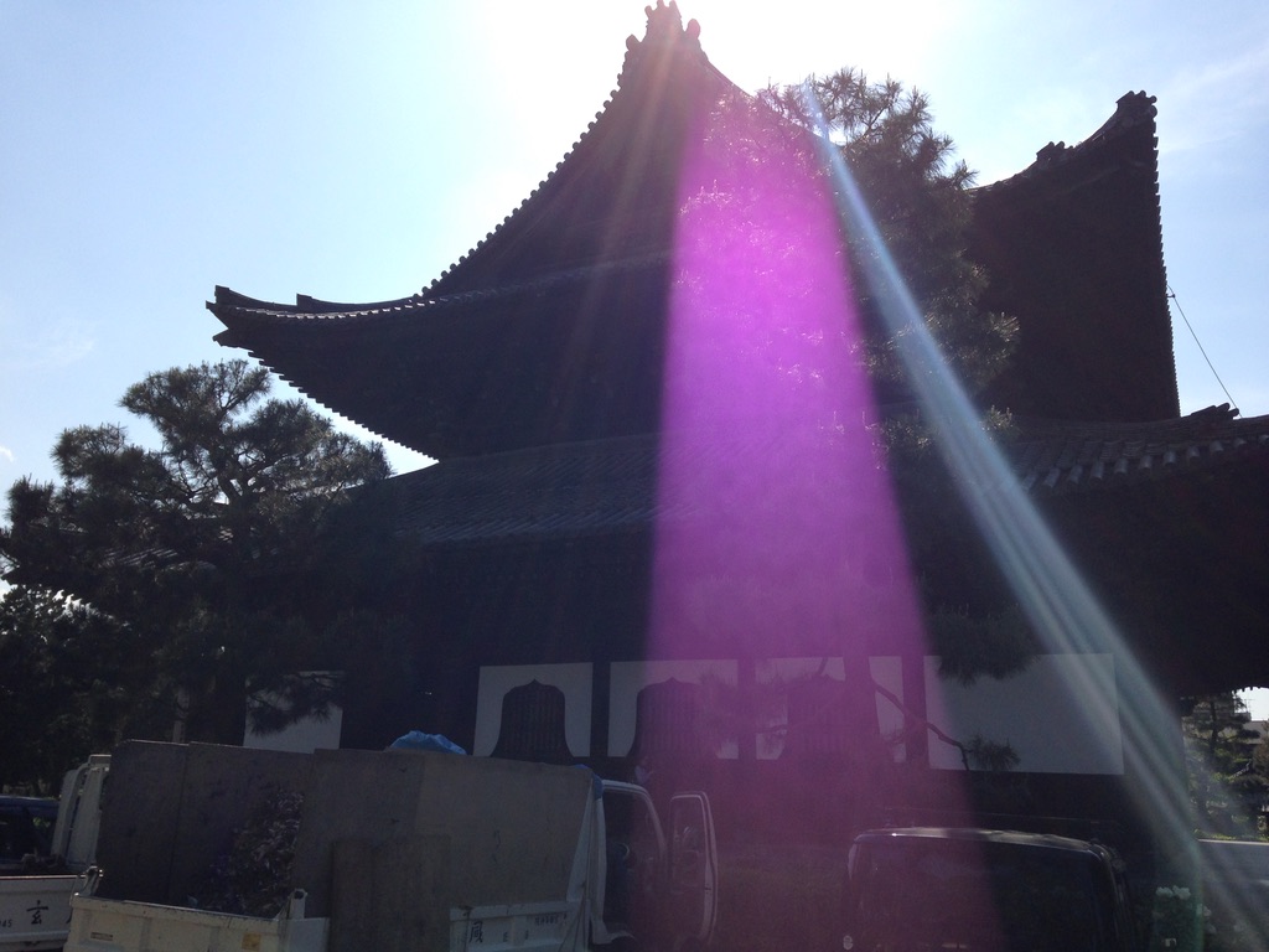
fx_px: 1210
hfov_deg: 55.4
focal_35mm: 33
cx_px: 634
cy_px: 476
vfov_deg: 42.9
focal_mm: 4.12
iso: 50
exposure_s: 1/2463
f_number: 2.4
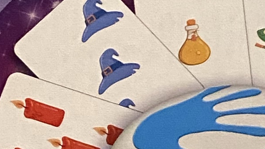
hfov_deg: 10.9
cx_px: 410
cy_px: -167
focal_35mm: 190
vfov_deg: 6.2
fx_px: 1335
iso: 320
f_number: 1.8
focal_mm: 4.25
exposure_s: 1/50
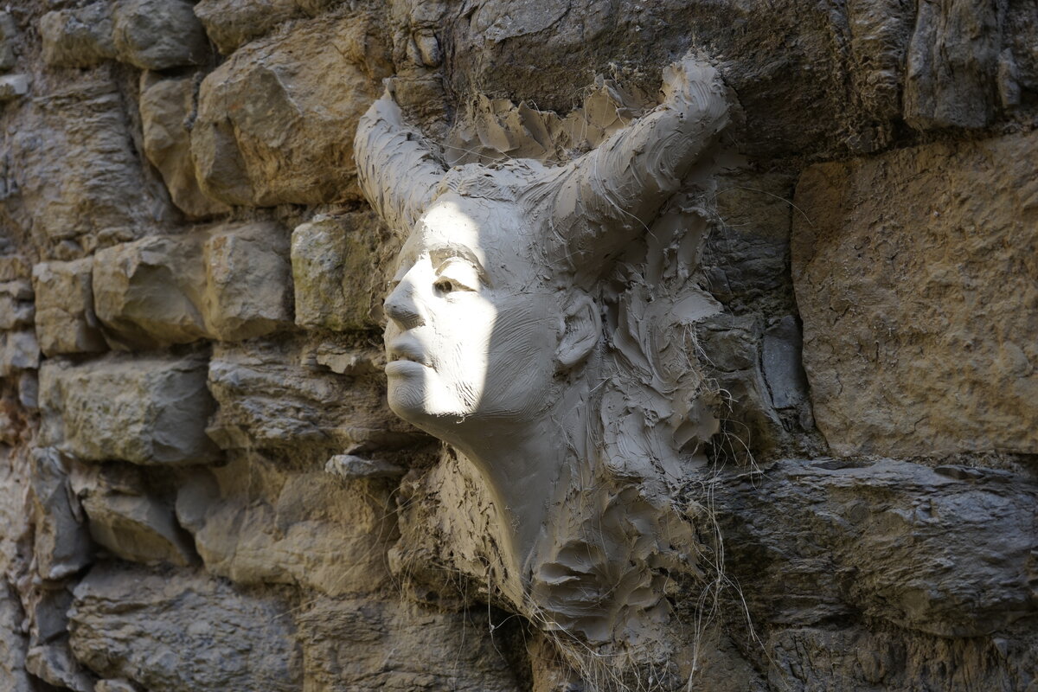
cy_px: 346
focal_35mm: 62
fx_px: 1788
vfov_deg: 21.9
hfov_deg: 32.4
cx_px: 519
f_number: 5.6
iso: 200
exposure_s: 1/160
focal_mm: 62
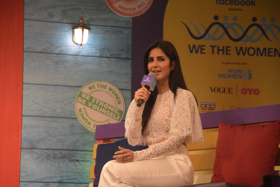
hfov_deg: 13.0
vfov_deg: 8.7
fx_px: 1225
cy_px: 94
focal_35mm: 158
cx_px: 140
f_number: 5.6
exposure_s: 1/250
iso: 2000
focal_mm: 105
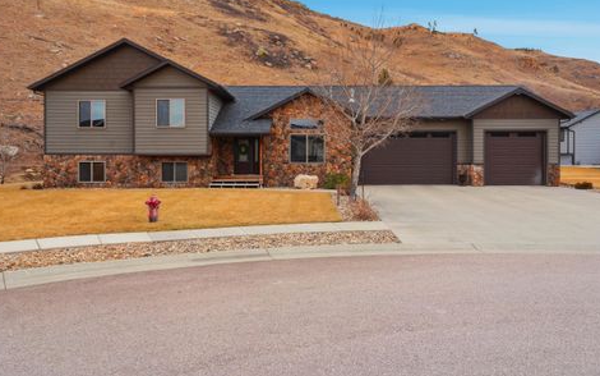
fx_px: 425
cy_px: 168
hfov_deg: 70.4
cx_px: 303
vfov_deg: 47.5
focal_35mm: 26
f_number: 9
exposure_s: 1/6400
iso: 400
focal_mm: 24
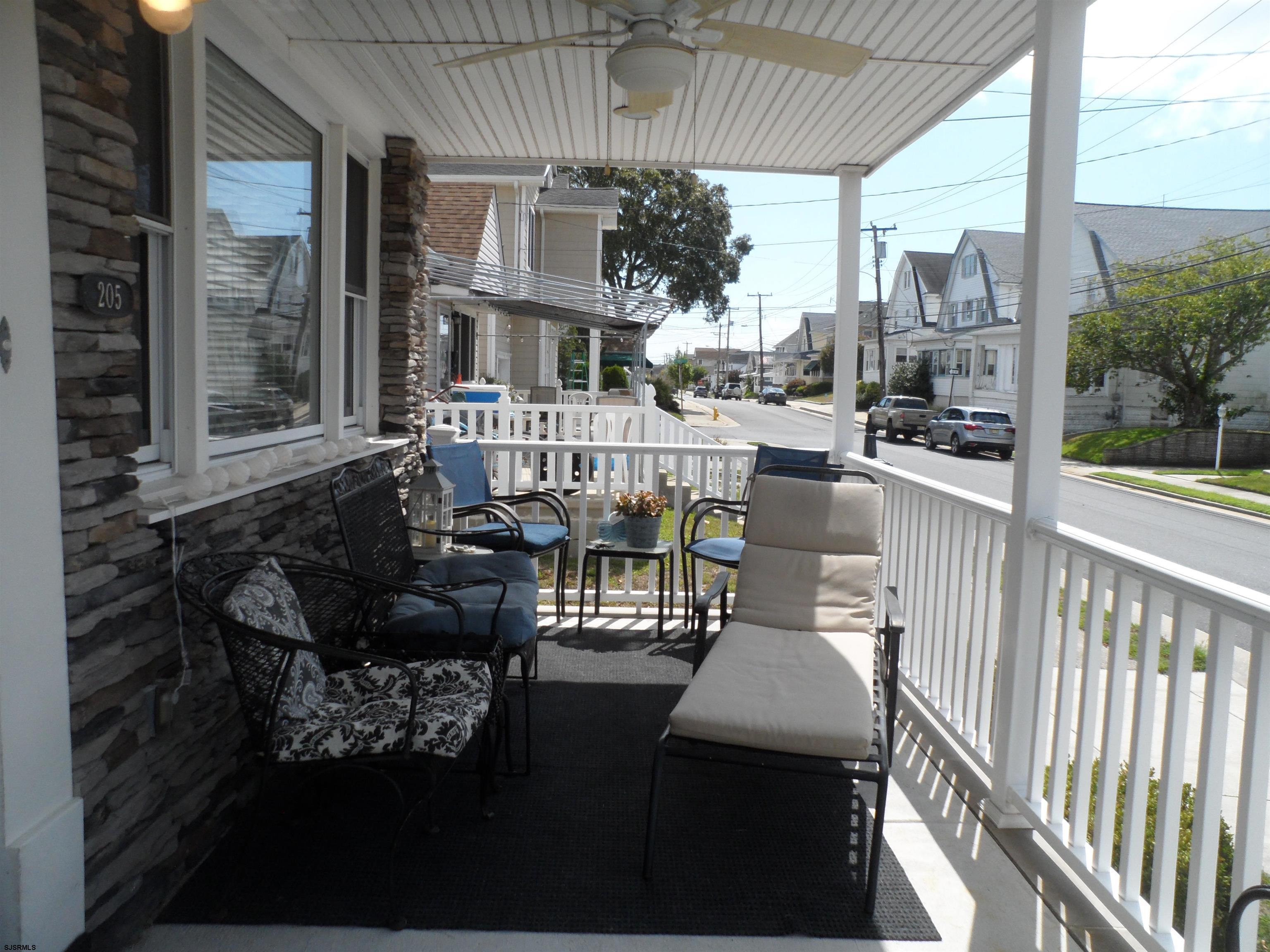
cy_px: 476
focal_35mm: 26
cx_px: 635
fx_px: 954
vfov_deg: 53.1
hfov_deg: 67.3
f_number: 3.3
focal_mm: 4.9
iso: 80
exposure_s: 1/1000
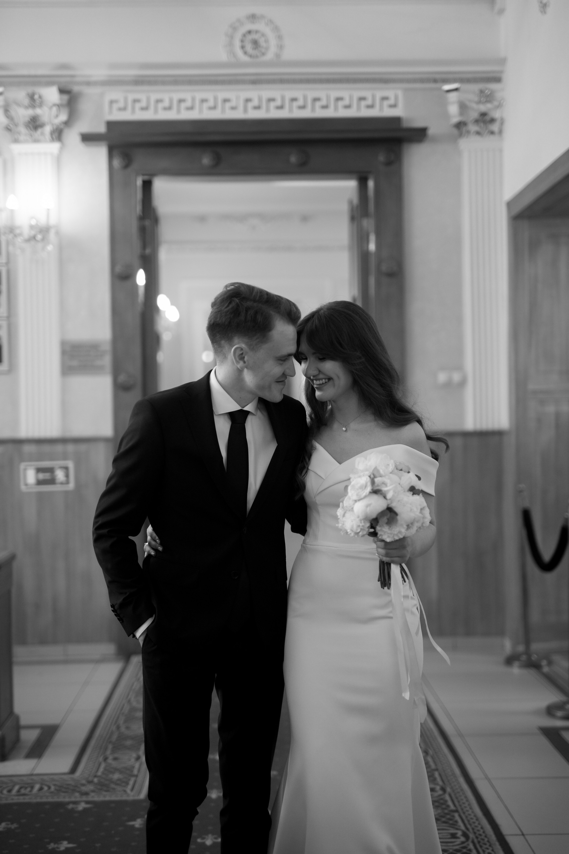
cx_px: 284
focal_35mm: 50
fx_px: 1185
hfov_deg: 27.0
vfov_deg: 39.6
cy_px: 427
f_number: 1.4
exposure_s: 1/320
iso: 640
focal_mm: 50
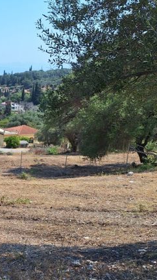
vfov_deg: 49.4
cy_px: 140
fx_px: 304
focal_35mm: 41
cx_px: -70
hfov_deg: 23.8
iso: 40
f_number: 1.8
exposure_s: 1/2857
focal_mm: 5.54
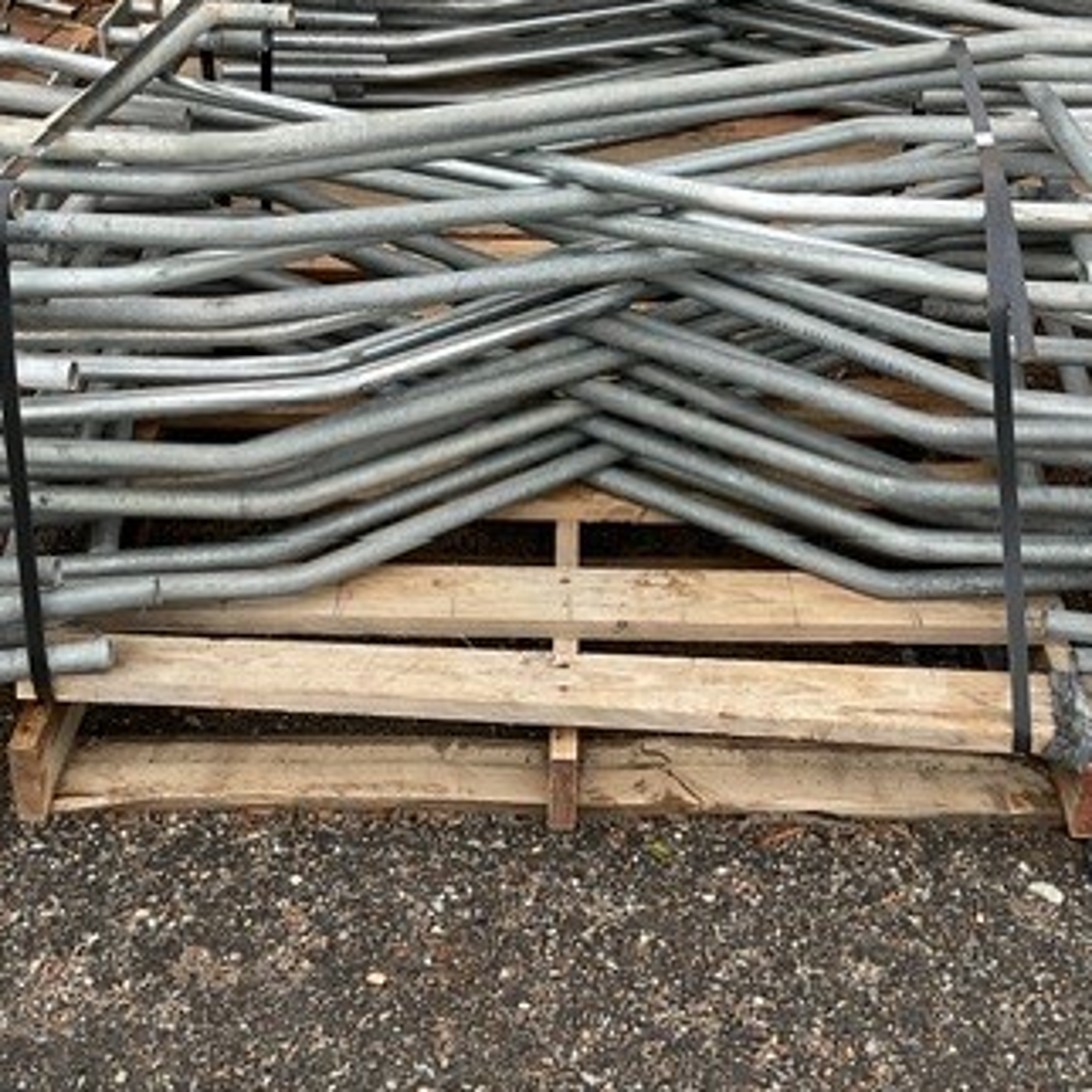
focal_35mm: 51
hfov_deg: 33.4
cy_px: 404
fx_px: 1820
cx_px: 570
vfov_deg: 33.2
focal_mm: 3
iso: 16
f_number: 1.8
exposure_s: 1/728
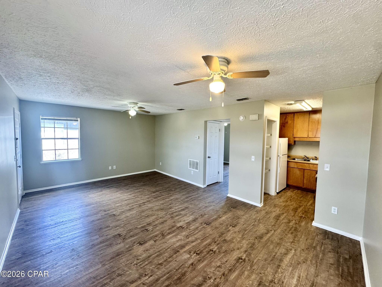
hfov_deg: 102.1
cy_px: 144
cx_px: 191
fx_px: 154
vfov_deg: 85.7
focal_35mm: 14
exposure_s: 1/120
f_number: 2.2
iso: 250
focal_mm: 2.22
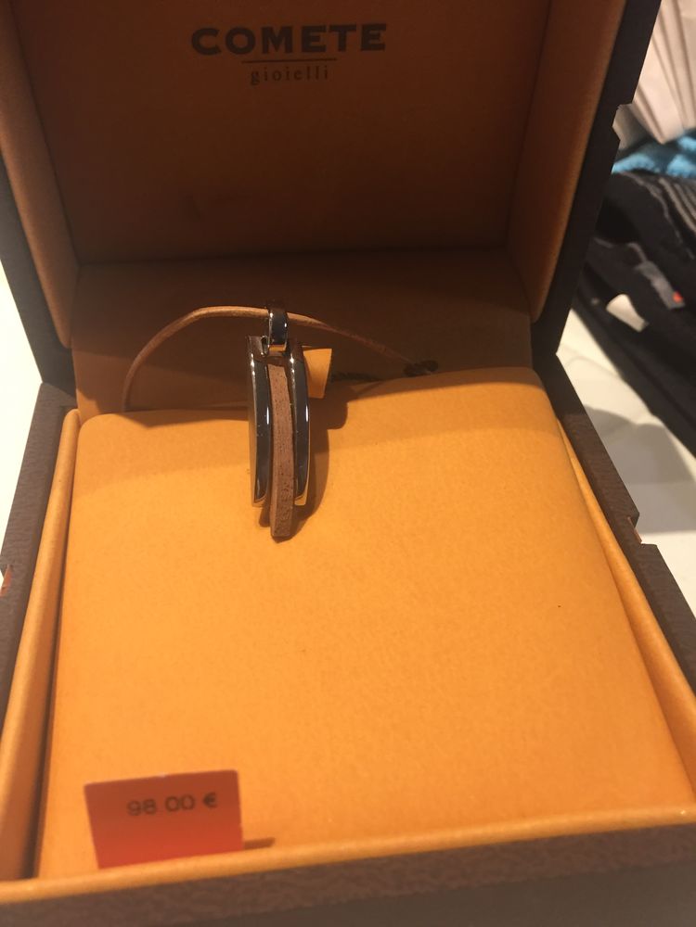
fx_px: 777
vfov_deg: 61.7
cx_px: 348
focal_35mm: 29
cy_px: 464
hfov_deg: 48.2
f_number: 2.2
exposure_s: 1/33
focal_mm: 4.15
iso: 160
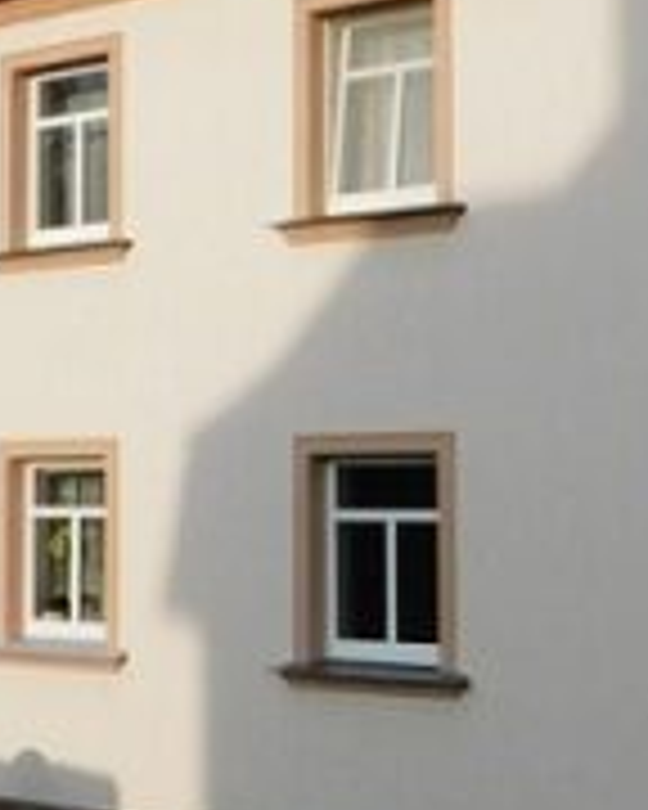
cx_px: 756
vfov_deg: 19.9
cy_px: 288
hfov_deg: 15.5
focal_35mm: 96
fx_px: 2301
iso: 400
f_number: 6
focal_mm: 4
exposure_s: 1/1000
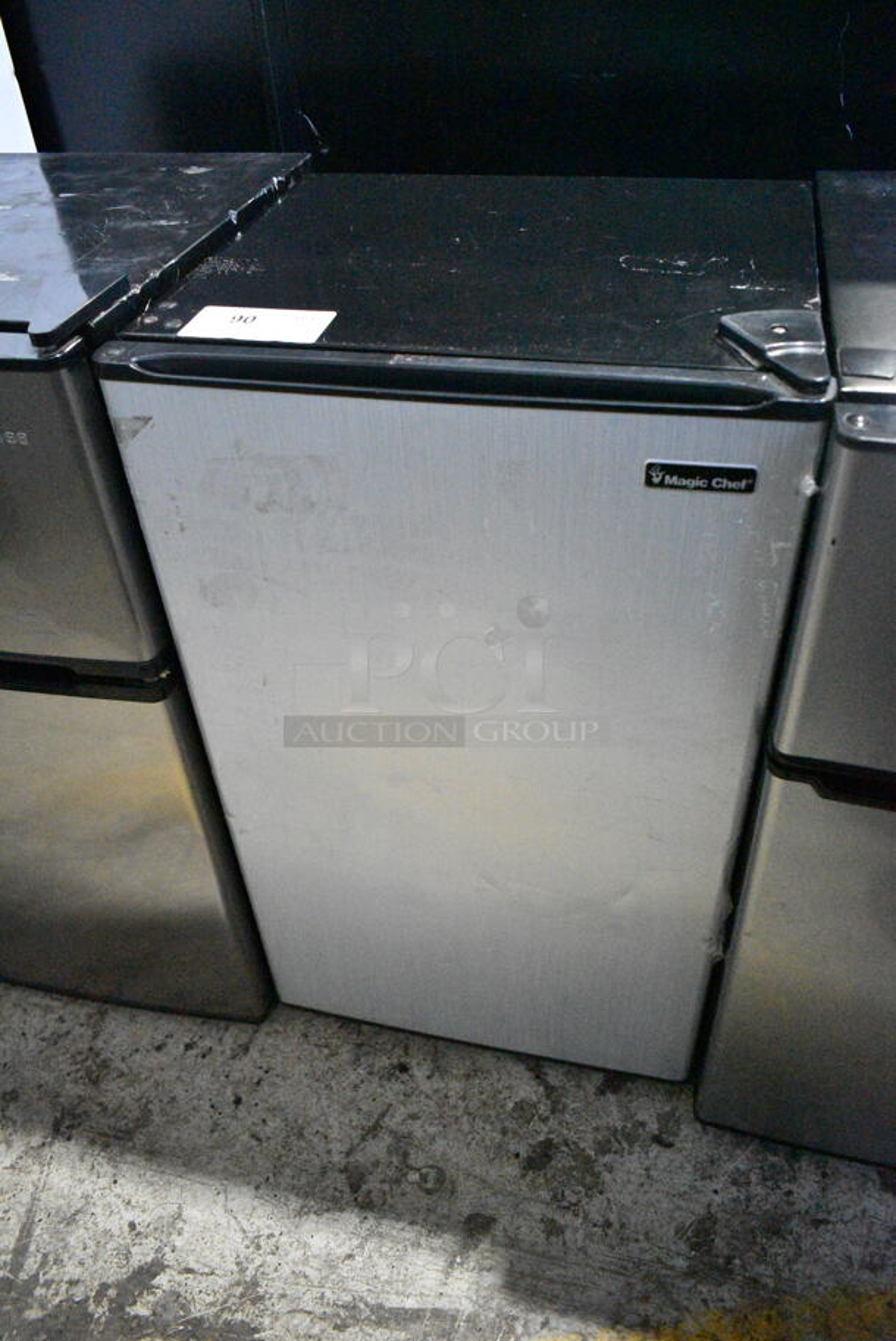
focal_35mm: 27
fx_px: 1006
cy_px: 670
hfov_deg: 48.0
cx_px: 448
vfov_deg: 67.3
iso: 14400
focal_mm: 18
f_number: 3.5
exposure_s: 1/640
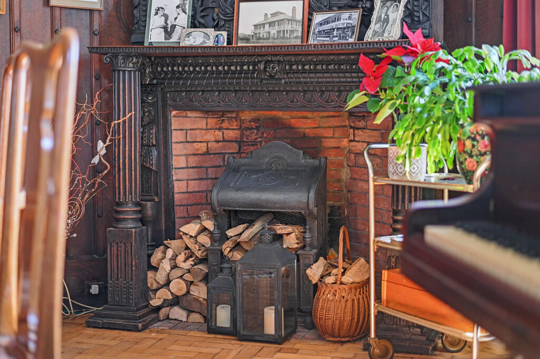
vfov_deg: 26.9
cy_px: 180
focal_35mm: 50
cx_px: 270
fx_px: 749
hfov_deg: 39.6
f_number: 1.8
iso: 400
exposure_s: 1/10
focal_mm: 50
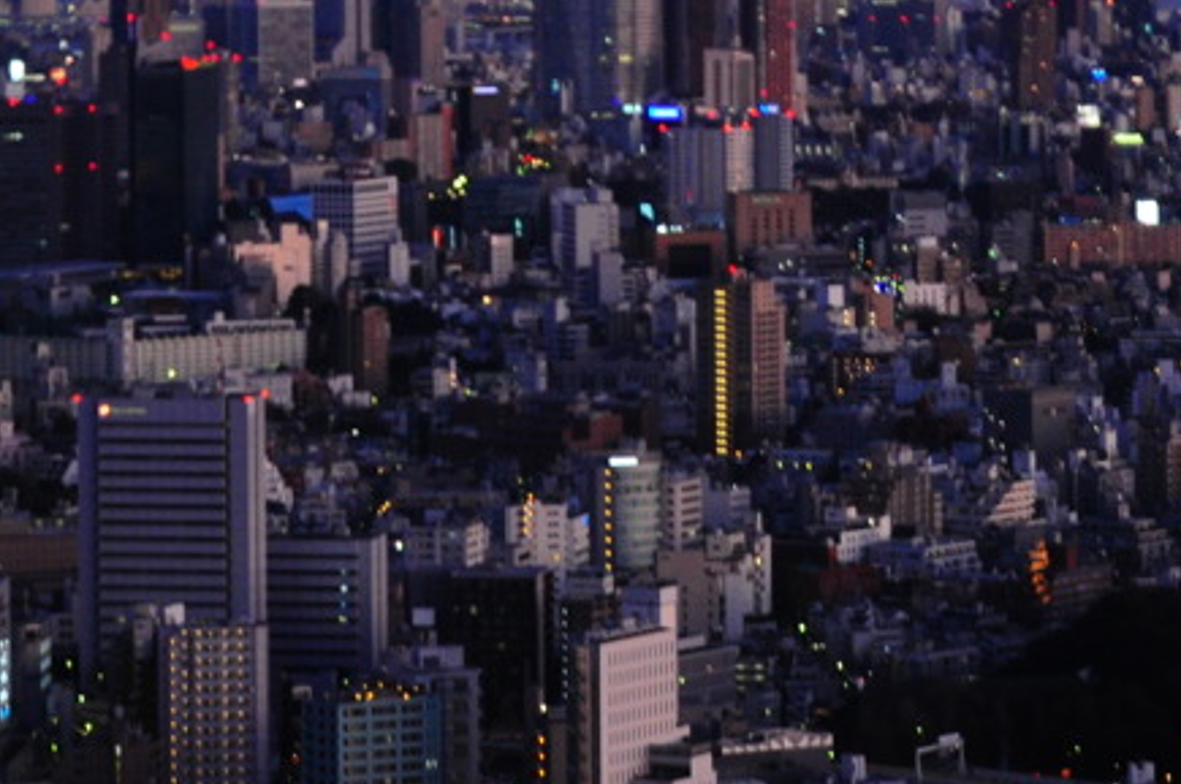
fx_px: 6363
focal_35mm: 194
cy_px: -62
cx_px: 562
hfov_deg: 10.6
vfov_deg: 7.0
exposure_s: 1.3
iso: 800
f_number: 13
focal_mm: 55
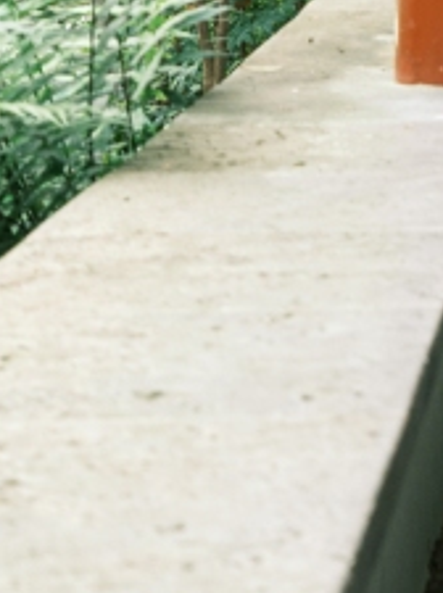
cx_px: 874
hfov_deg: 7.6
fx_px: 3200
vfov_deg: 10.0
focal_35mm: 187
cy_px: -517
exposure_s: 1/50
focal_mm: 35
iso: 800
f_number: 4
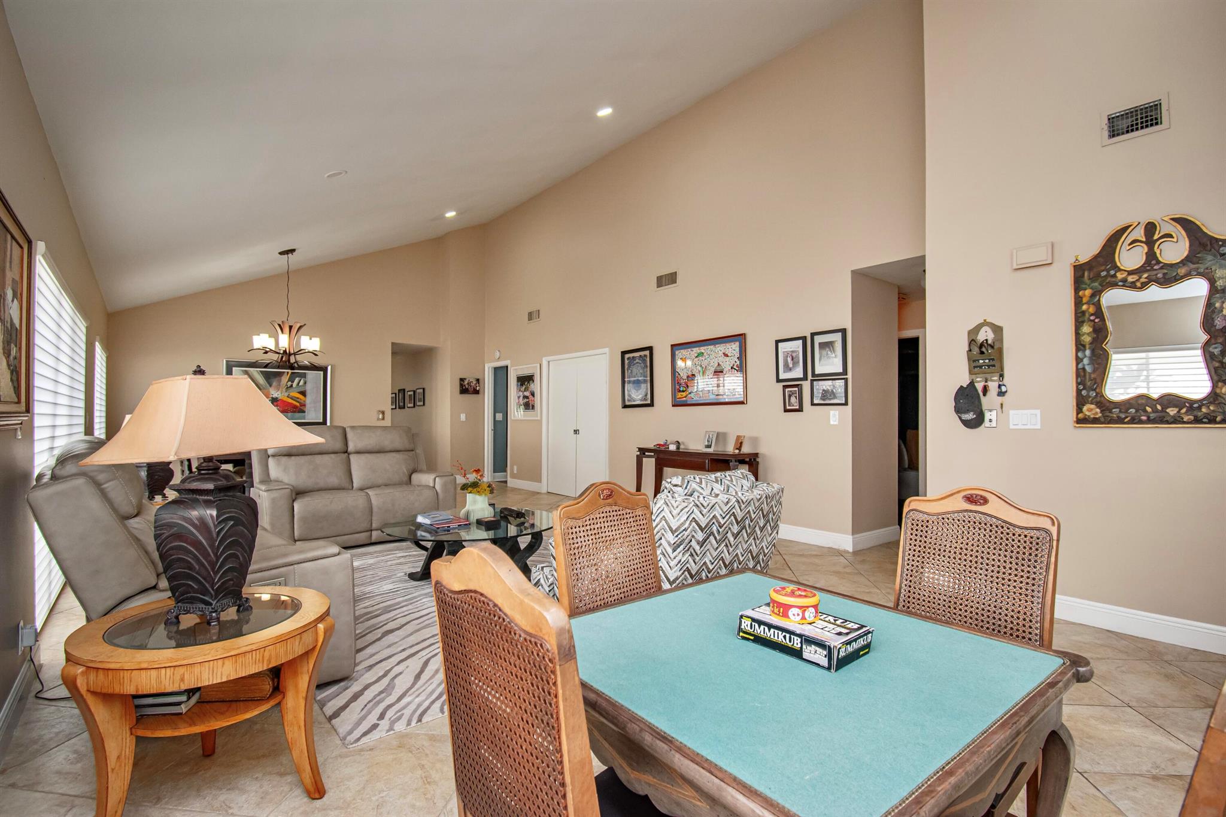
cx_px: 613
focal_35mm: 16
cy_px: 408
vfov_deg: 72.0
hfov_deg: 95.0
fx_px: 562
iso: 800
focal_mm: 11
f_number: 5.6
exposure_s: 1/125
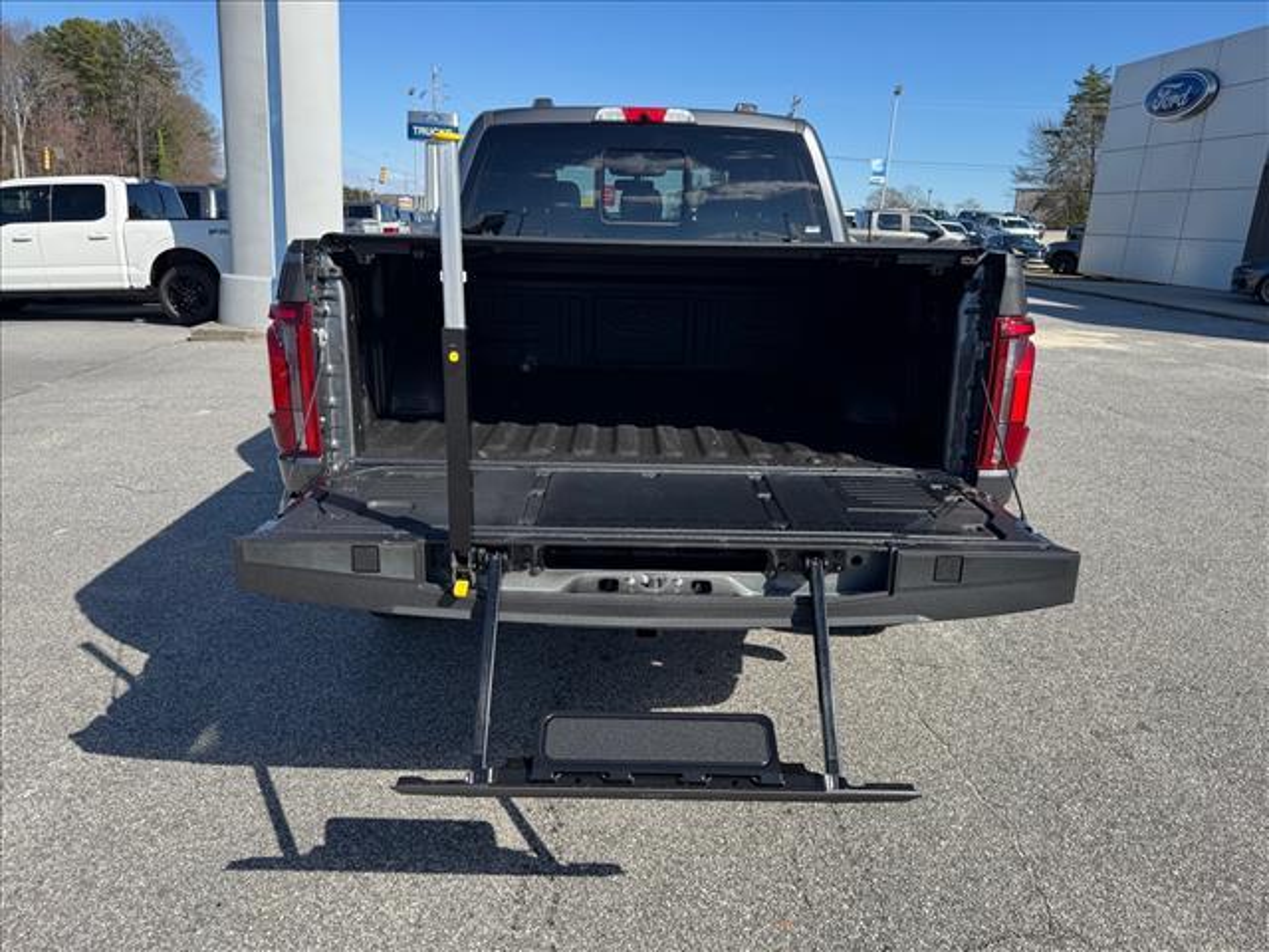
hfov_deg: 71.6
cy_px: 476
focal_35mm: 24
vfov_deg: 56.8
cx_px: 634
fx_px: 880
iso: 80
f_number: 1.78
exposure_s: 1/2506
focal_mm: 6.76
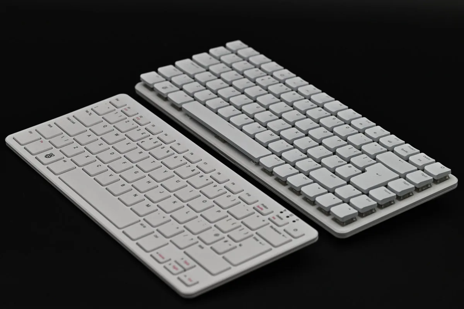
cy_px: 154
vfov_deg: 13.1
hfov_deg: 19.4
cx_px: 232
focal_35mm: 105
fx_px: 1354
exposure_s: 1/500
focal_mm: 105
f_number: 8
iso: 800
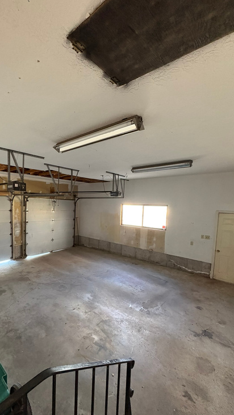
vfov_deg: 99.3
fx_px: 176
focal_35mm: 16
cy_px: 217
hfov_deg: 64.8
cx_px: 72
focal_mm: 2.22
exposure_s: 1/60
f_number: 2.2
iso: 640
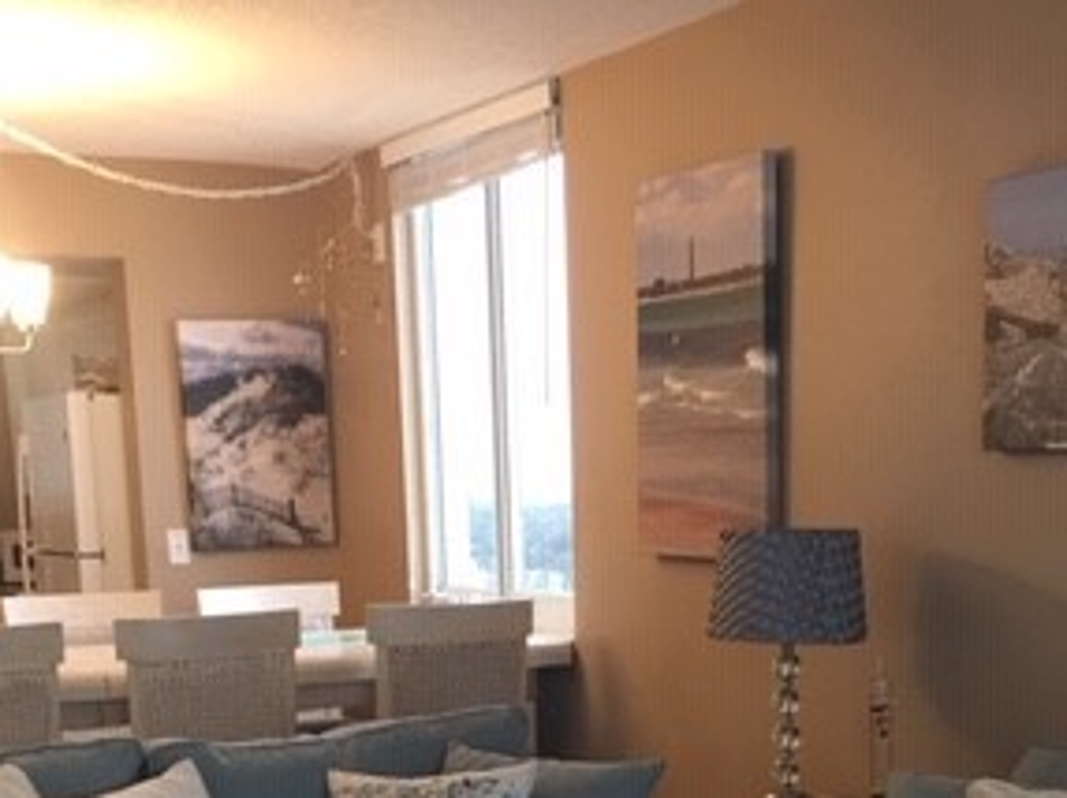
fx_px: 2002
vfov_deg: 21.3
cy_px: 891
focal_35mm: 65
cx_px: 649
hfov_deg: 29.8
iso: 40
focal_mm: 4.15
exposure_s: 1/15
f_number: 2.2
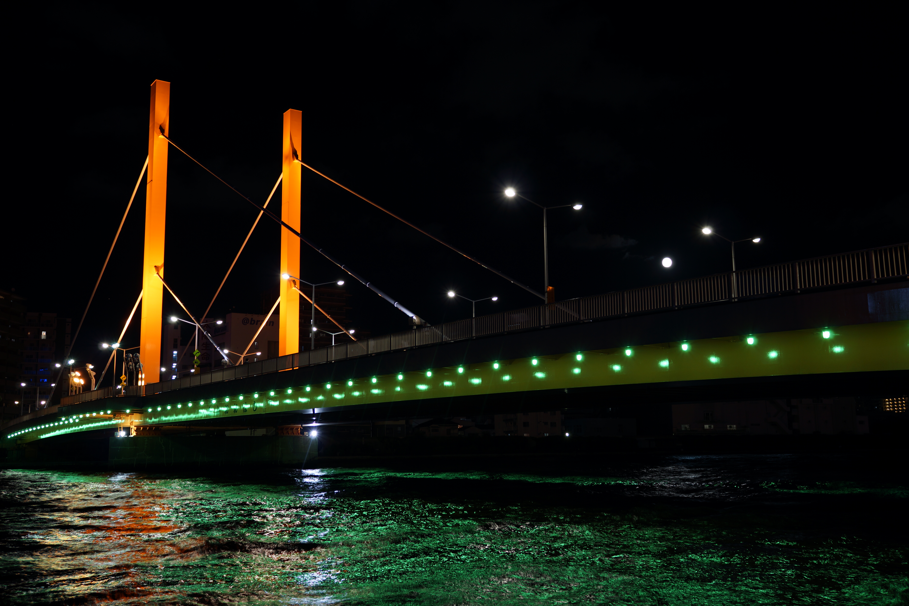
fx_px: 909
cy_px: 303
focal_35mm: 36
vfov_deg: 36.9
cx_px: 454
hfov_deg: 53.1
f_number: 4
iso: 100
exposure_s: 1/3
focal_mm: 24
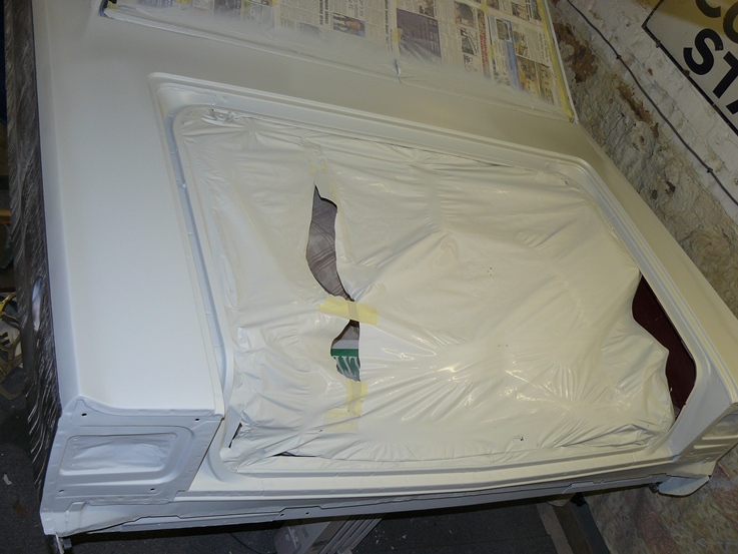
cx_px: 369
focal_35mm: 36
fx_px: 768
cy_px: 277
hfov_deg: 51.3
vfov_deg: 39.7
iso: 100
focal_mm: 6
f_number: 2.8
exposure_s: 1/30
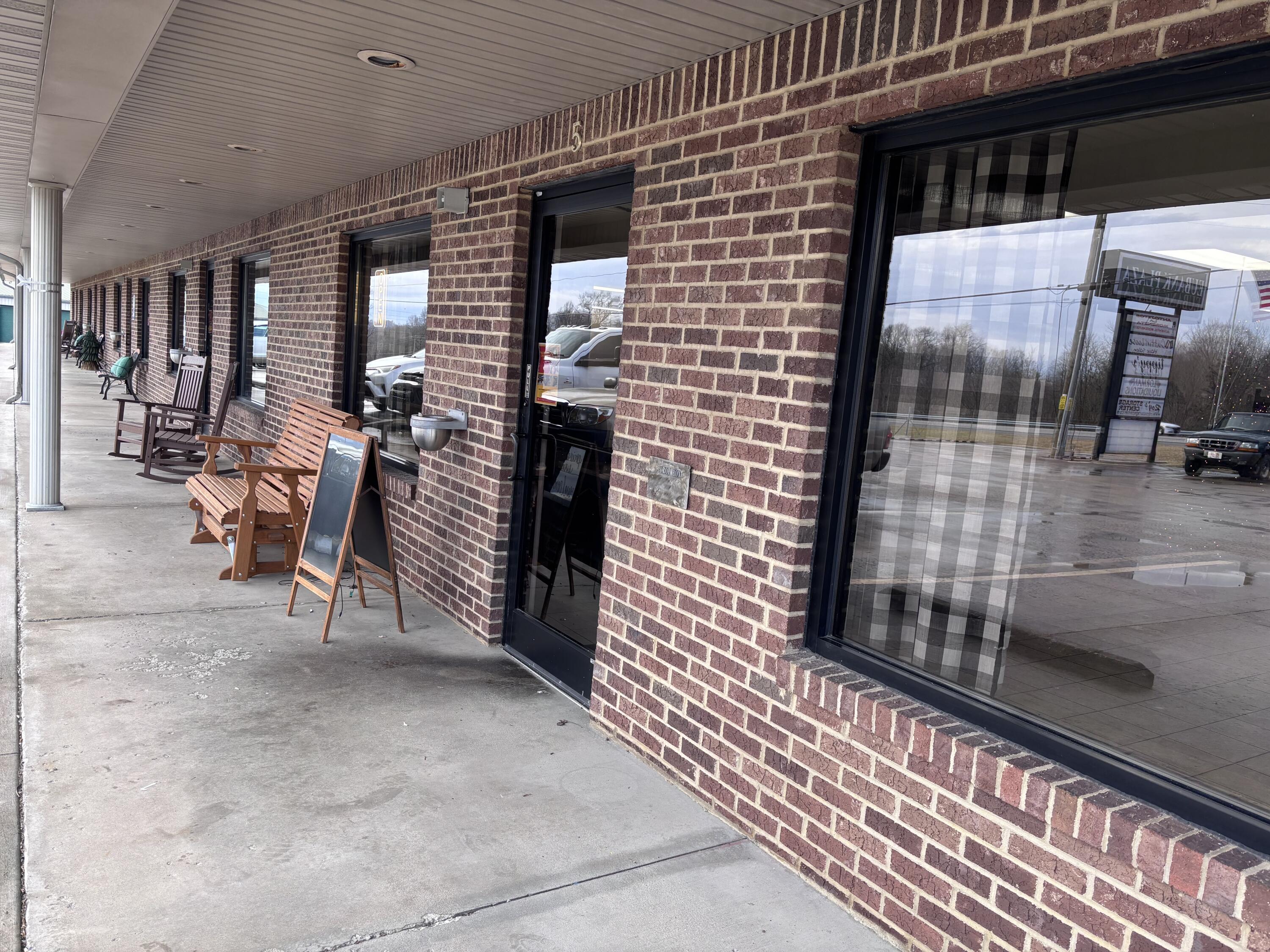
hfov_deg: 67.3
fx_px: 954
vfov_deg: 53.1
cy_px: 476
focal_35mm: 26
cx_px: 635
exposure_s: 1/221
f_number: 1.6
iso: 40
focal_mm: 5.96
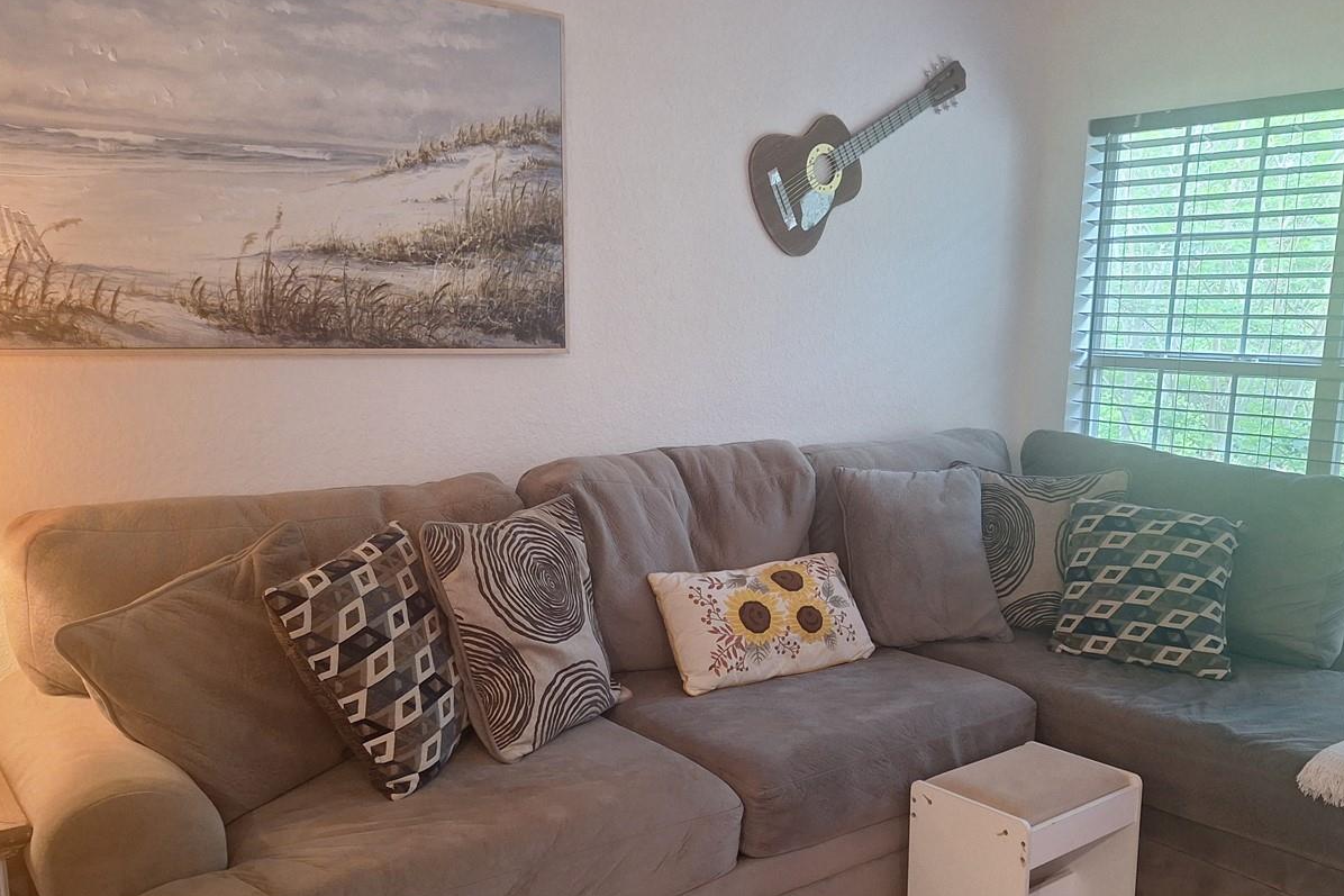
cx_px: 764
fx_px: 1194
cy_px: 573
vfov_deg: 40.7
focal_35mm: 32
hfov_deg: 58.5
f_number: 1.8
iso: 125
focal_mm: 5.54
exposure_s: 1/40
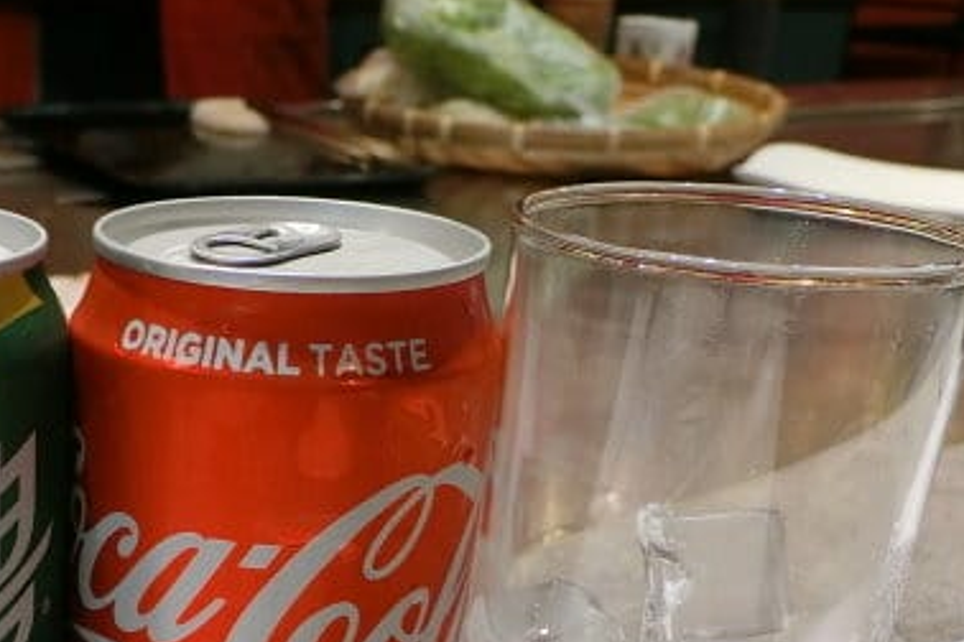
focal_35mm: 55
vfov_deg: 23.5
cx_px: 94
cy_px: 655
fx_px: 1473
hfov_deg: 34.2
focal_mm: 5.4
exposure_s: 1/125
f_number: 2.8
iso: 250
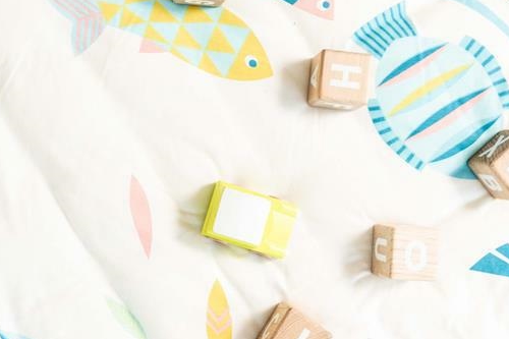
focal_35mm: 70
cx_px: 160
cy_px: 99
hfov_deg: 28.6
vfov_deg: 19.4
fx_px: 989
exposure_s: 1/200
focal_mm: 35
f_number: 3.2
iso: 160
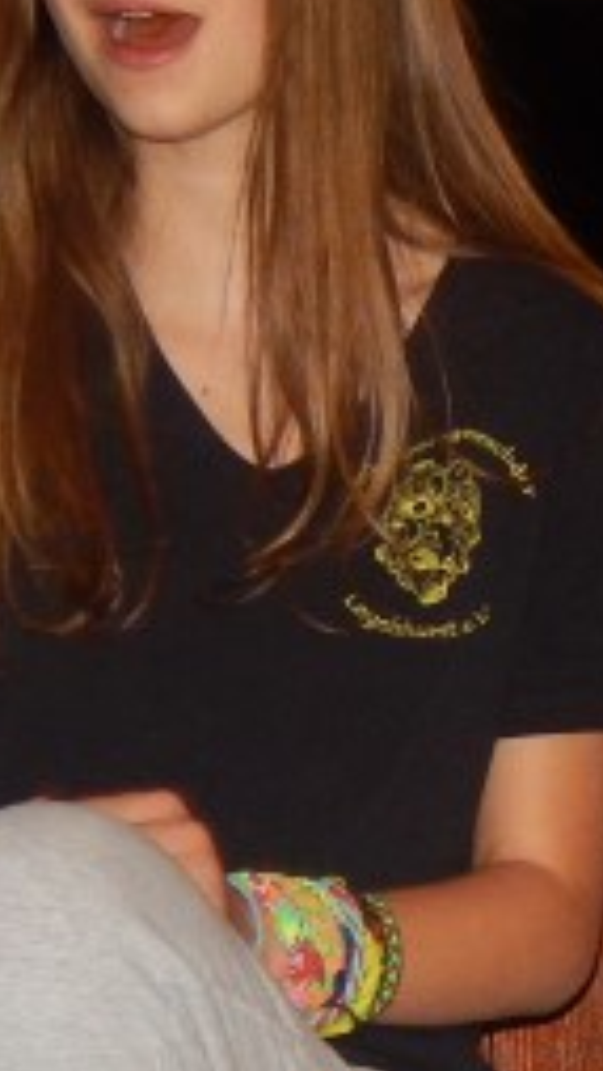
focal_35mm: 215
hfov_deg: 5.3
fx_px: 6107
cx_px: 1910
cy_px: 1210
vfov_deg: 9.9
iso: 220
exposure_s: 1/30
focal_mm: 8.6
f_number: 3.7
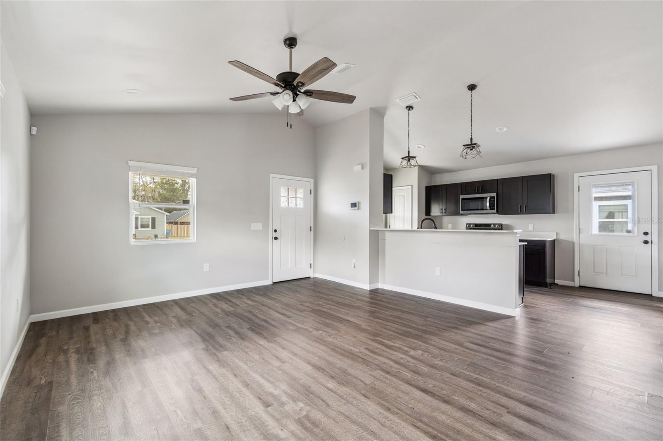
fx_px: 276
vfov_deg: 77.3
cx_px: 332
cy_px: 220
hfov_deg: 100.4
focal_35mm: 15
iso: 200
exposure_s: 1/2.5
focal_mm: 10
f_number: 8
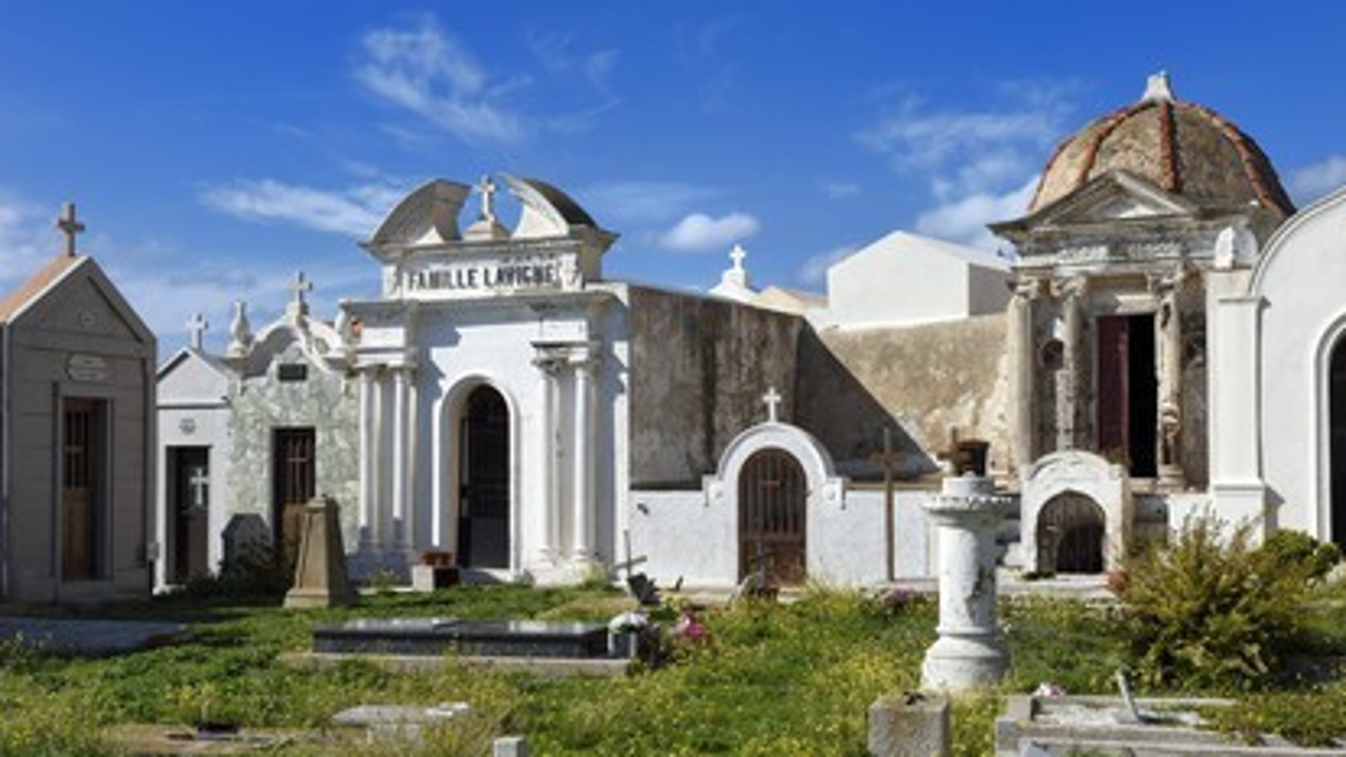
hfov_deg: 40.6
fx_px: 1820
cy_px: 426
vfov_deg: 23.5
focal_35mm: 51
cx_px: 680
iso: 200
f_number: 14
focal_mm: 48
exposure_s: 1/250
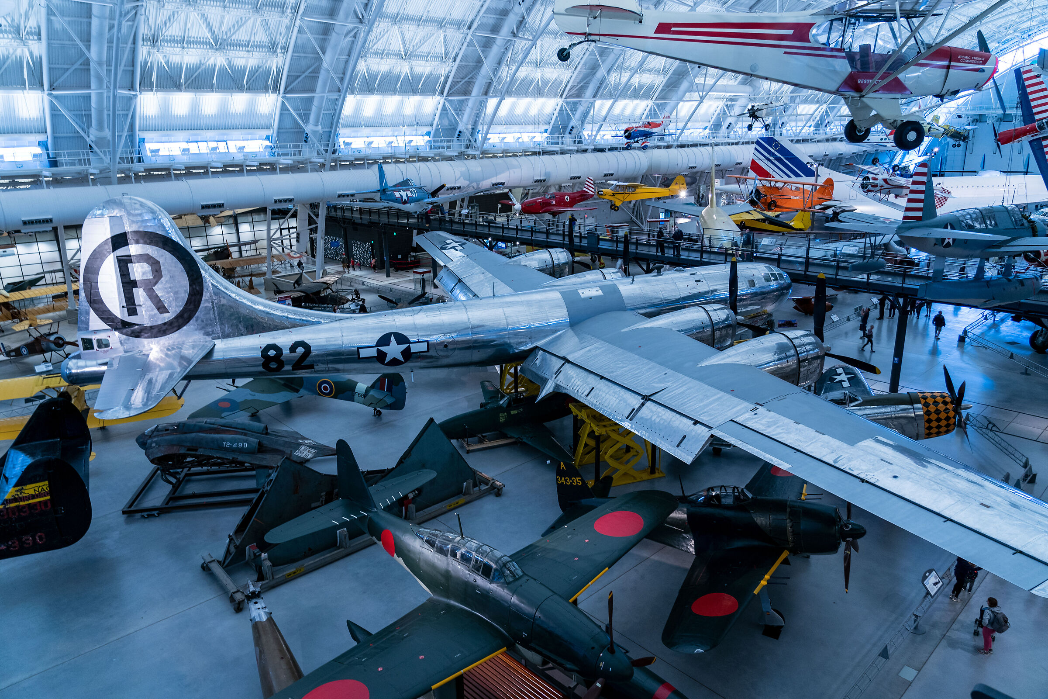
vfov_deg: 53.1
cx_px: 524
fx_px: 699
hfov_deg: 73.7
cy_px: 350
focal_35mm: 24
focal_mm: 24
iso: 800
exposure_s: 1/25
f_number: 4
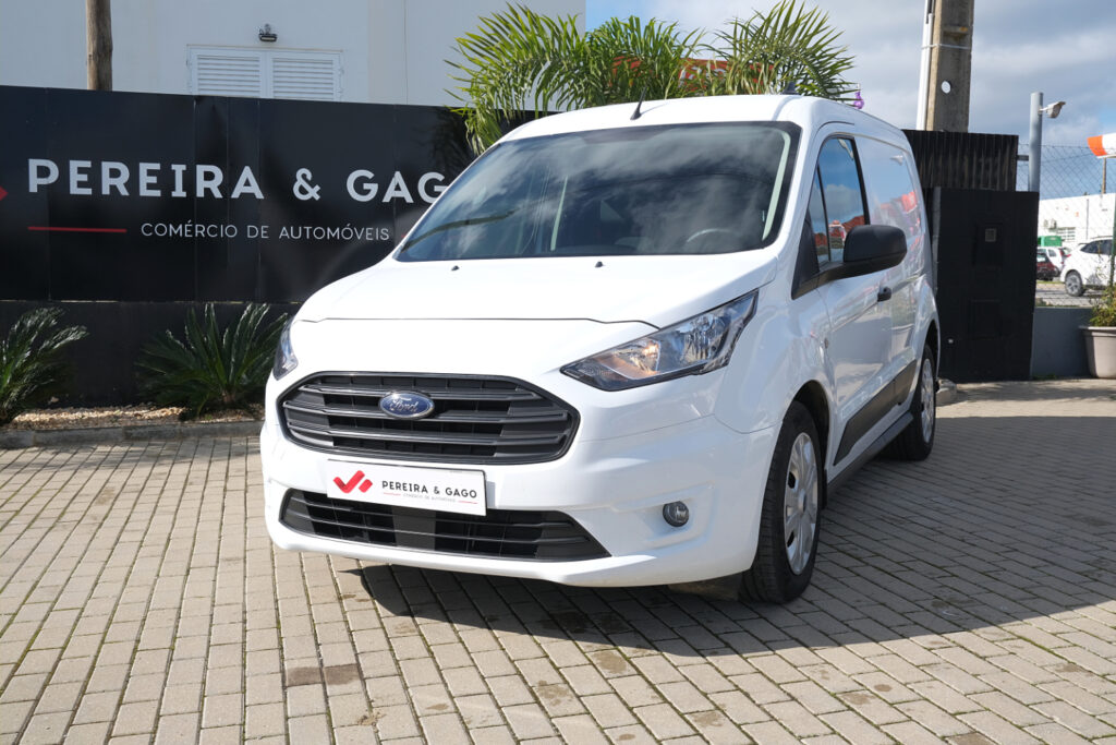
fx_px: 1116
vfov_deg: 36.9
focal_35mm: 36
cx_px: 558
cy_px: 372
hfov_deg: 53.1
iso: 160
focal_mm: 24.2
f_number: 9
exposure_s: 1/200
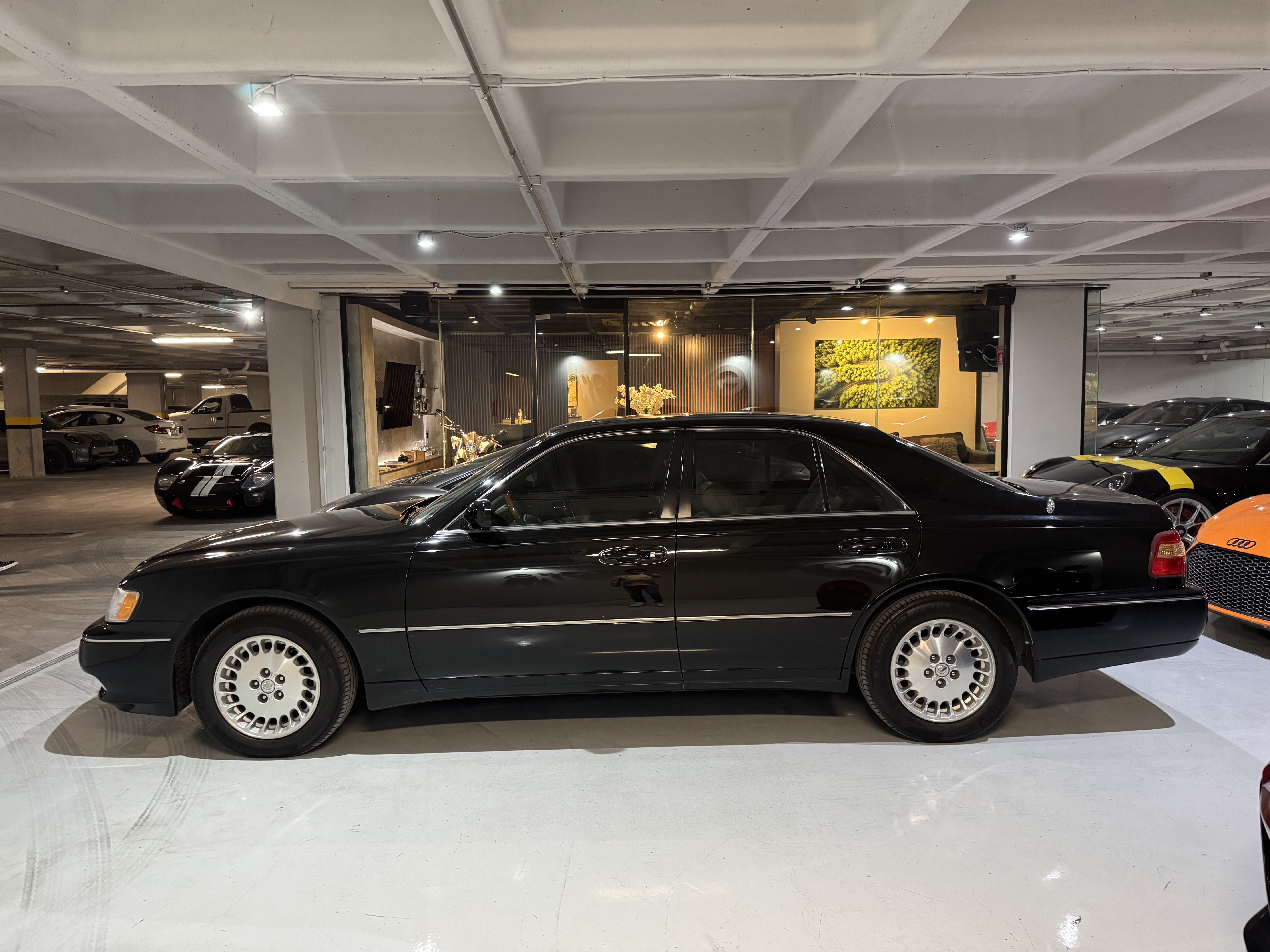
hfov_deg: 71.6
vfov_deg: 56.8
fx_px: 881
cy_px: 476
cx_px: 635
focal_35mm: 24
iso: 500
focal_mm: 6.76
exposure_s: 1/60
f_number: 1.78
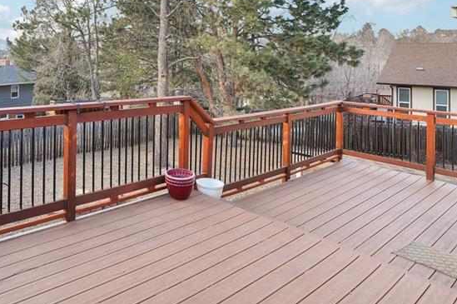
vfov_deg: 42.6
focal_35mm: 29
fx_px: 369
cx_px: 117
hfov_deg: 60.2
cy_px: 59
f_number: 8
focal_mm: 10.4
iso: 800
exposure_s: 1/60
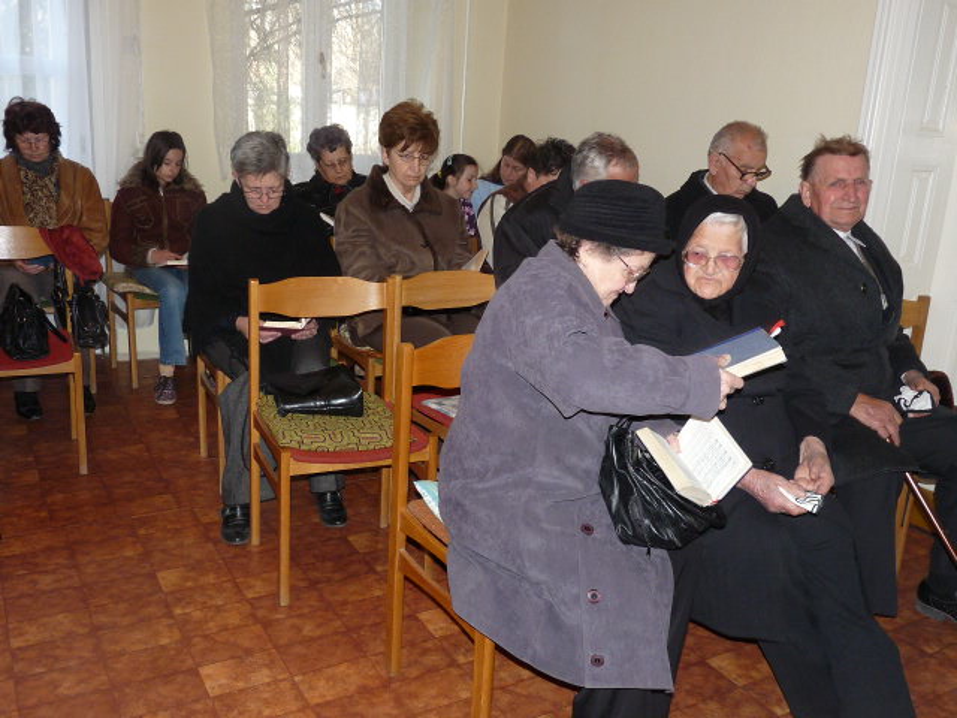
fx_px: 885
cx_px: 478
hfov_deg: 56.8
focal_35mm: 32
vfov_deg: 44.2
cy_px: 359
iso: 160
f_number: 2.8
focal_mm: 4.8
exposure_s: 1/30
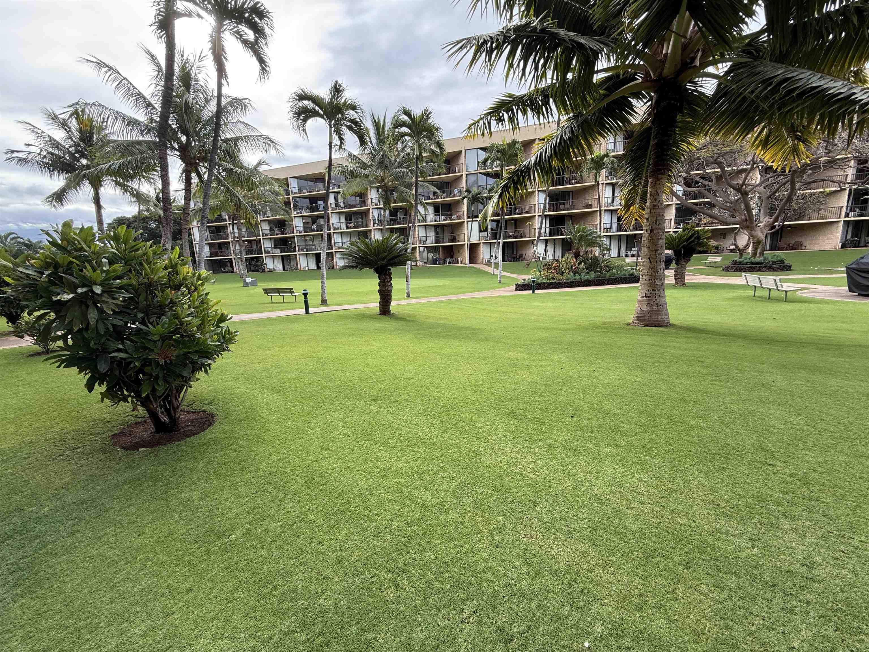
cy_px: 326
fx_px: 351
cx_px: 434
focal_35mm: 14
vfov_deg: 85.7
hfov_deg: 102.1
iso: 50
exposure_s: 1/307
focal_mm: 2.22
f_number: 2.2
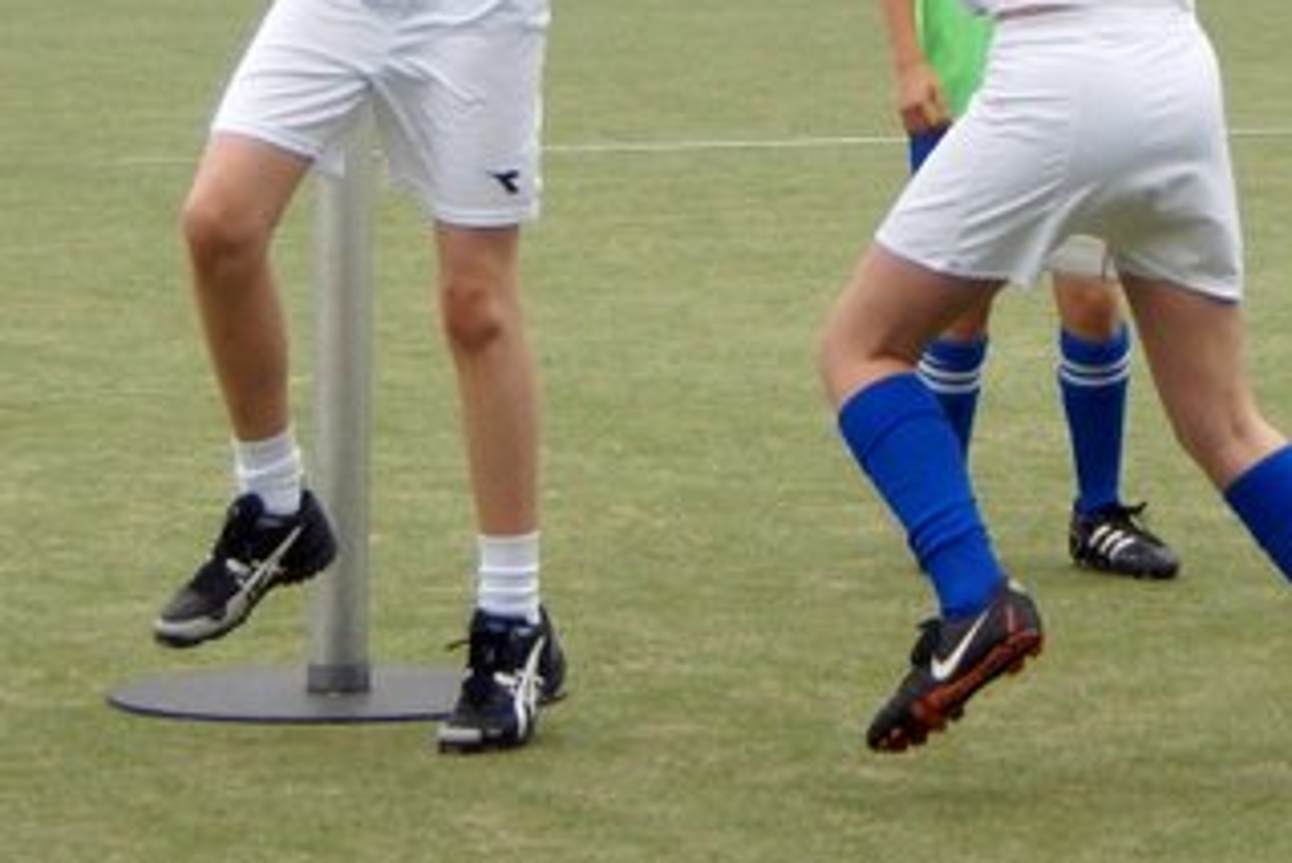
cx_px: 1296
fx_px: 7777
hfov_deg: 9.4
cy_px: -513
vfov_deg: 6.3
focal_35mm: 217
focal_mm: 45
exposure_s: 1/1000
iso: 800
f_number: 4.5
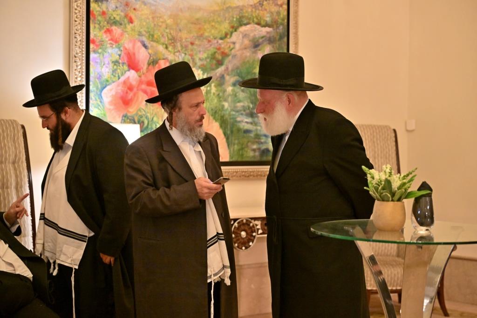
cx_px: 238
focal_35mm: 71
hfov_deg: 28.4
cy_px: 159
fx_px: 941
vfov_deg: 19.2
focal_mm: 71
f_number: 4
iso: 2500
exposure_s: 1/125
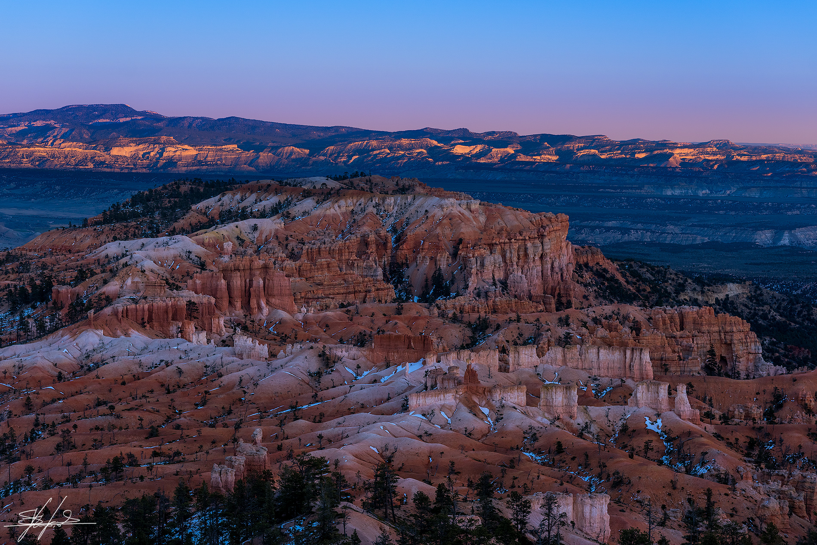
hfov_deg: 23.9
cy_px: 272
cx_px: 408
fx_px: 1930
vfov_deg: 16.1
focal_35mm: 85
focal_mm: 85
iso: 200
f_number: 3.2
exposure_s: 1/800
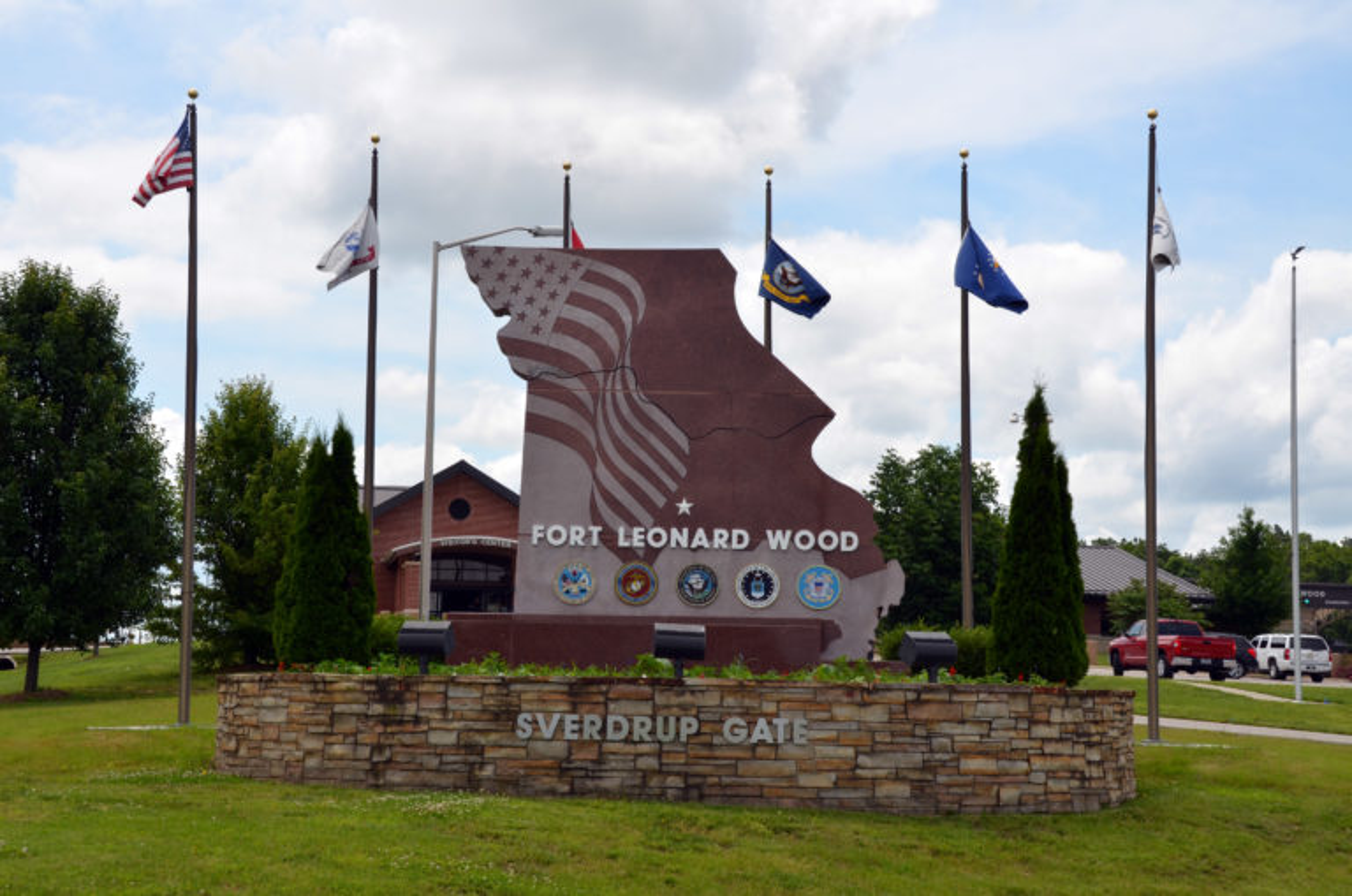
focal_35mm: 57
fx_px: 2137
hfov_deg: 35.1
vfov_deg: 23.7
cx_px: 676
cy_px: 448
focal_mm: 38
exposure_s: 1/250
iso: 100
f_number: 9
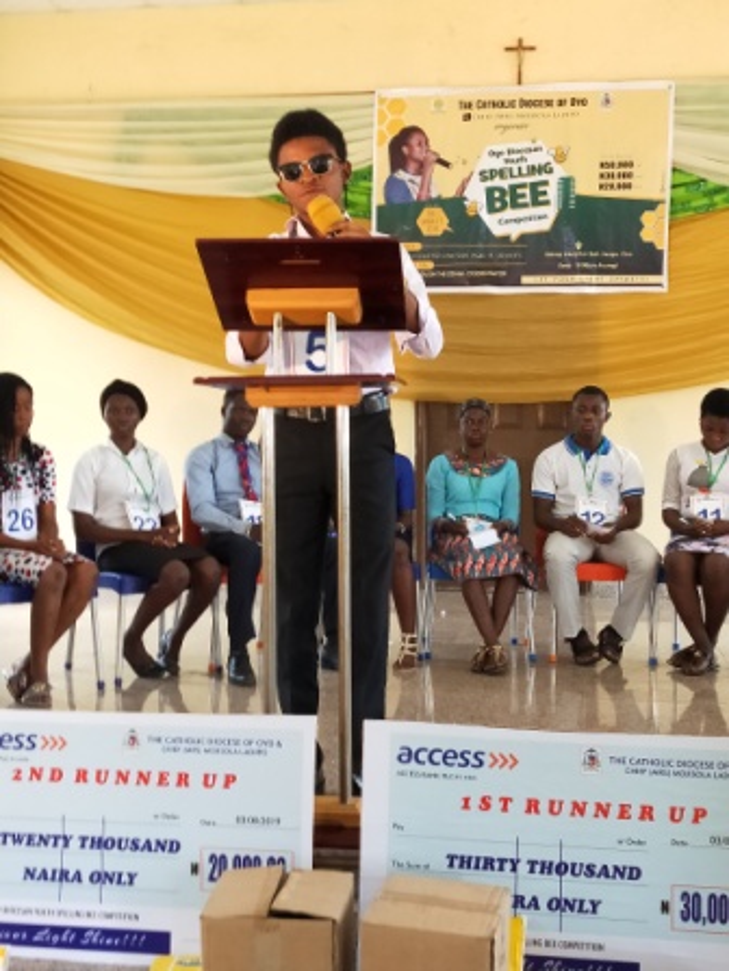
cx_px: 364
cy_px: 486
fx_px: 646
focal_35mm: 23
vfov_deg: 73.9
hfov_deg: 58.9
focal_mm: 3.99
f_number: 1.7
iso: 50
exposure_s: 1/50
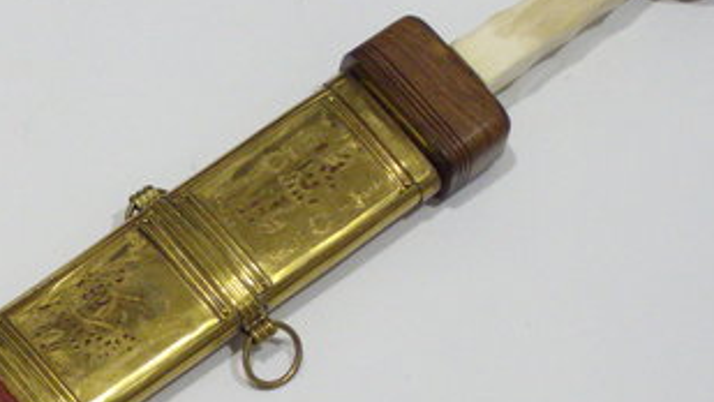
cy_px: 389
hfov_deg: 12.3
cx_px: 28
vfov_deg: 7.0
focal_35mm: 173
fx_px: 3276
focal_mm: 11.3
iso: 320
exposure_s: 1/80
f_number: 3.8
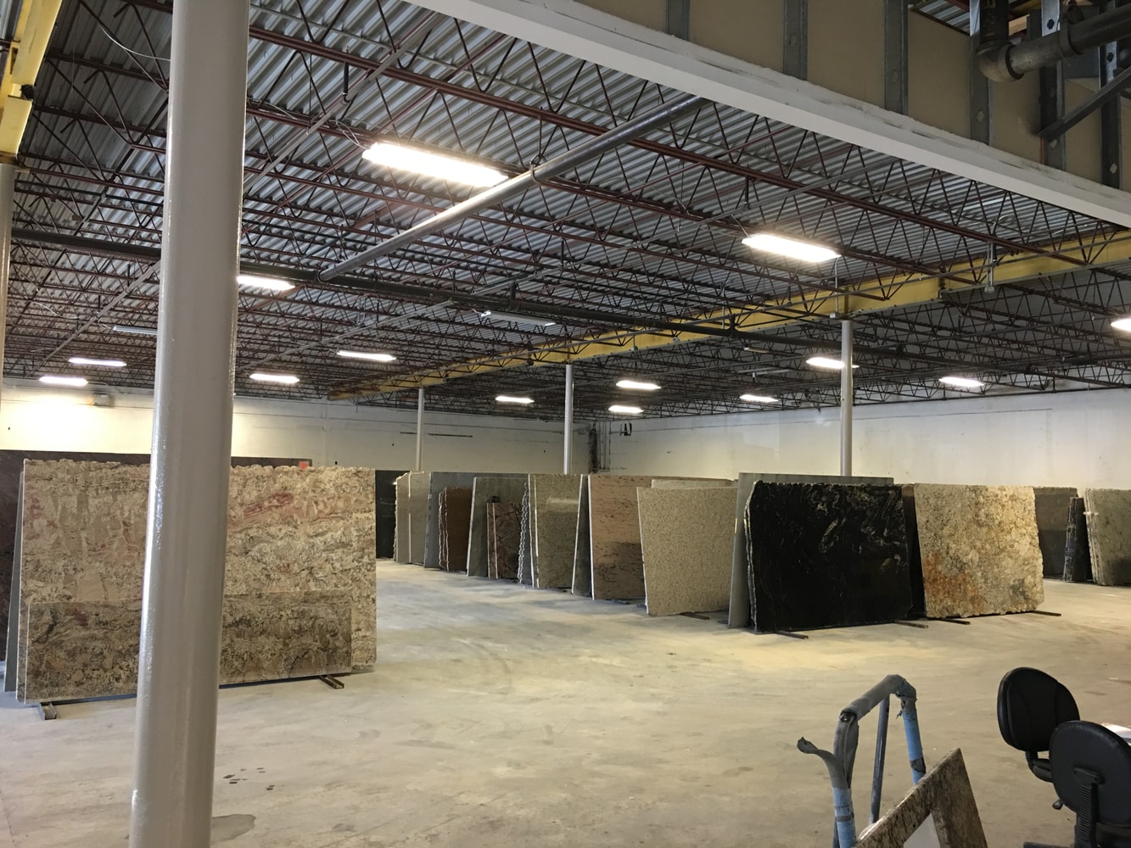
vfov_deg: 48.2
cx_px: 566
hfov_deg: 61.7
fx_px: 948
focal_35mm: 29
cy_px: 424
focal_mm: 4.15
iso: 64
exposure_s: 1/15
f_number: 2.2
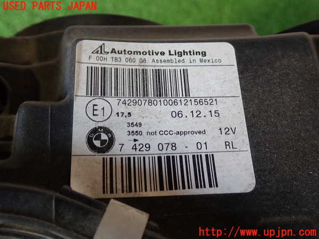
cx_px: 160
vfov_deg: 39.7
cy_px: 120
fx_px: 332
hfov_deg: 51.4
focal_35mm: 36
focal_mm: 6.37
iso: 200
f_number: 2.5
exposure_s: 1/40
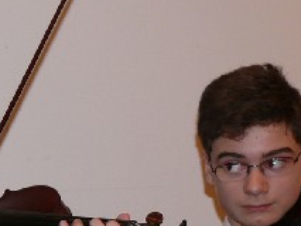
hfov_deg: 12.3
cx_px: -202
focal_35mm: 150
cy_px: 277
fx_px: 1305
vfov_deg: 9.8
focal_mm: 8
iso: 100
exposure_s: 1/30
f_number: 2.8
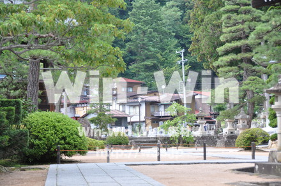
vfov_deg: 13.0
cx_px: 140
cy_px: 93
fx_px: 818
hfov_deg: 19.5
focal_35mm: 105
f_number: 5.6
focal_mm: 70
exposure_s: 1/125
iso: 200
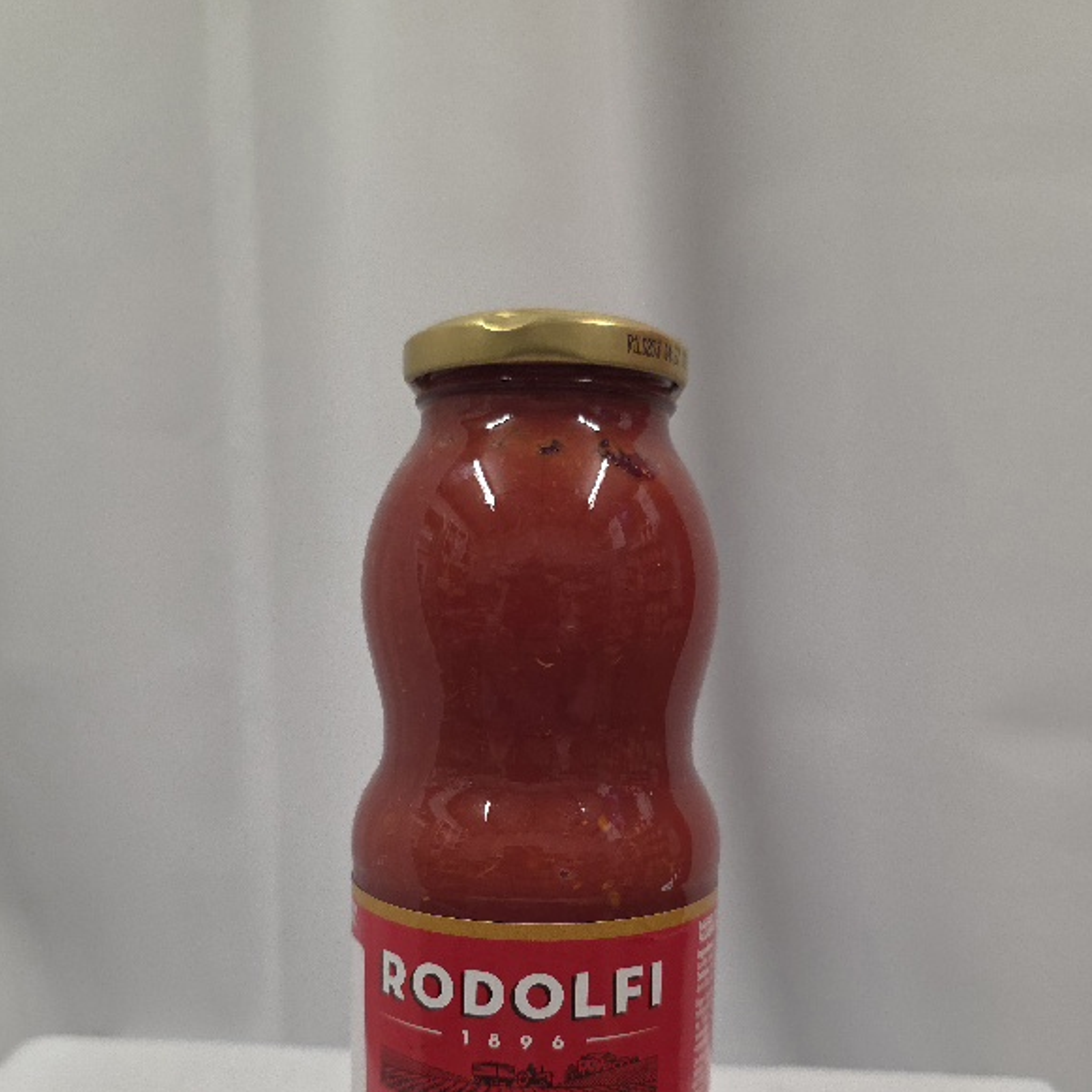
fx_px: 999
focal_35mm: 28
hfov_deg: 57.3
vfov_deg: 55.9
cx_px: 545
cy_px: 741
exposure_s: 1/101
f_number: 1.7
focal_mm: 6.3
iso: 320
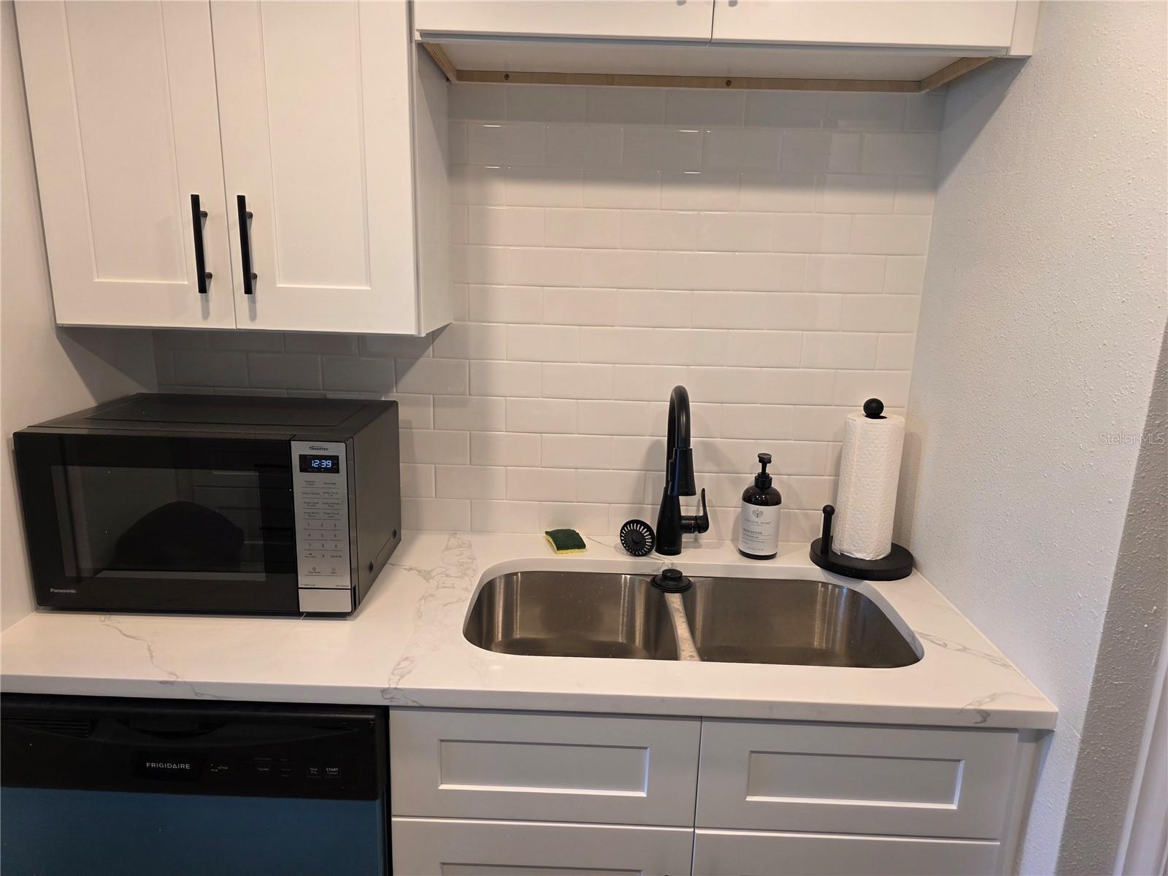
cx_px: 584
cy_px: 438
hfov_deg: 73.9
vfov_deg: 58.9
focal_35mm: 23
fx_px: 776
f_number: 1.7
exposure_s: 1/120
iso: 125
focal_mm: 6.3
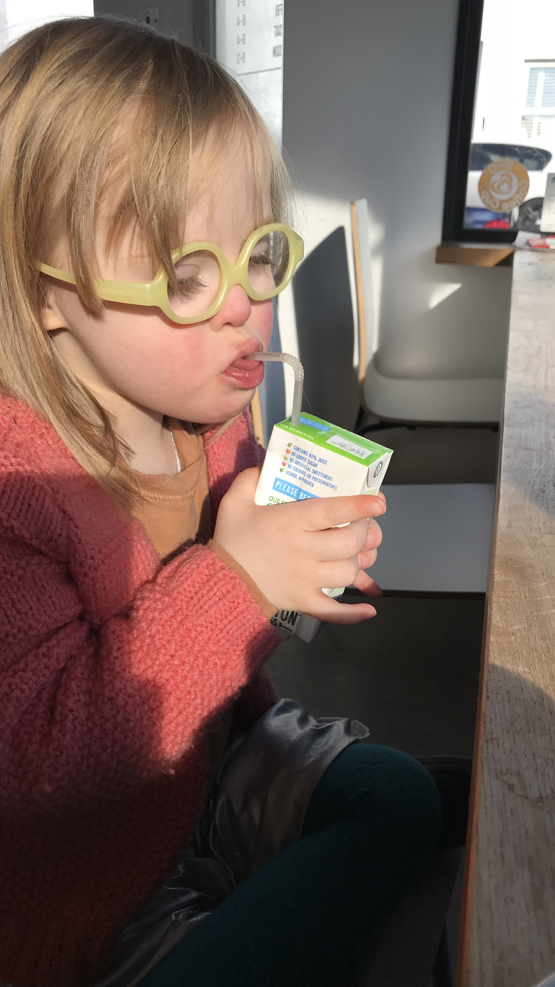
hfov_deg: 37.8
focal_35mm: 31
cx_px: 258
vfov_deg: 62.6
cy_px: 487
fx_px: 811
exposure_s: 1/694
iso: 20
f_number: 1.8
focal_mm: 3.99
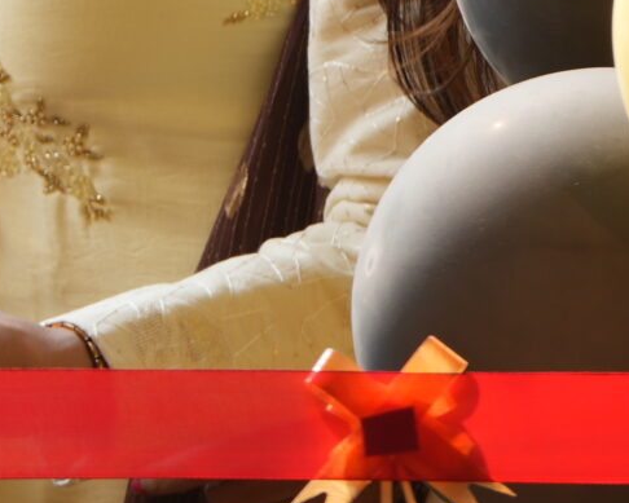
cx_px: -485
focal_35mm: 252
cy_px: -34
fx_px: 4692
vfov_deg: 6.1
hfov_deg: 7.5
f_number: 5.6
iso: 100
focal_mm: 51
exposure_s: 1/100
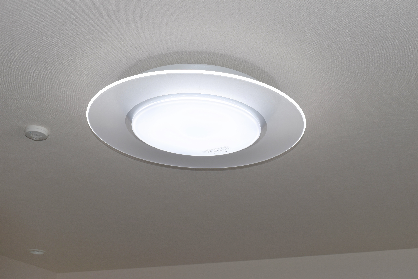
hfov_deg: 42.3
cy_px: 140
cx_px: 209
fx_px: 540
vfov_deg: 28.9
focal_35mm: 46
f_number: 7.1
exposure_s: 1/200
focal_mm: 31
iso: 100
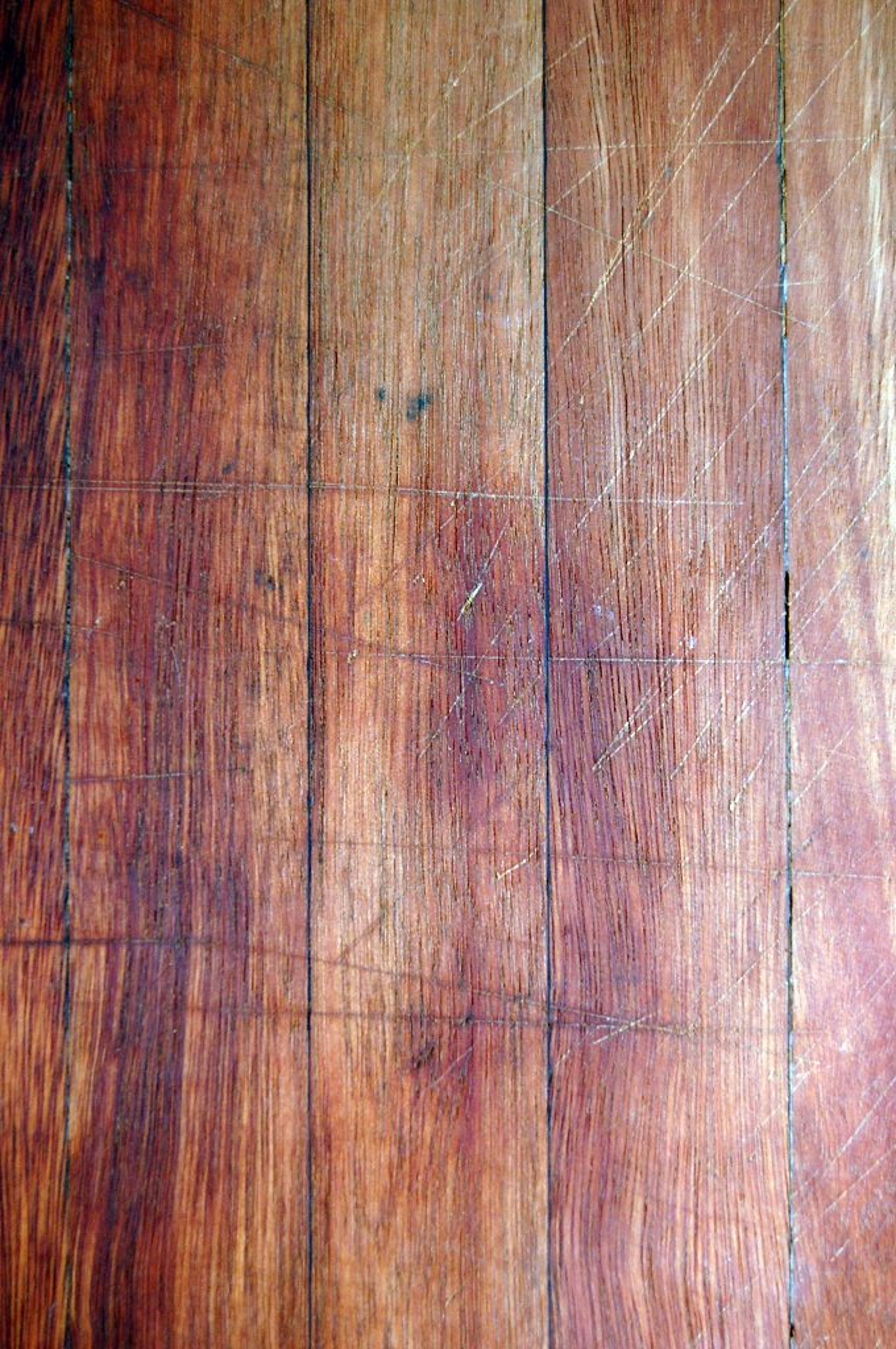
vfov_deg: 24.6
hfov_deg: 16.5
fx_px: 3088
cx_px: 448
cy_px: 674
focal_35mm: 82
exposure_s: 1/60
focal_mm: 55
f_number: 5.6
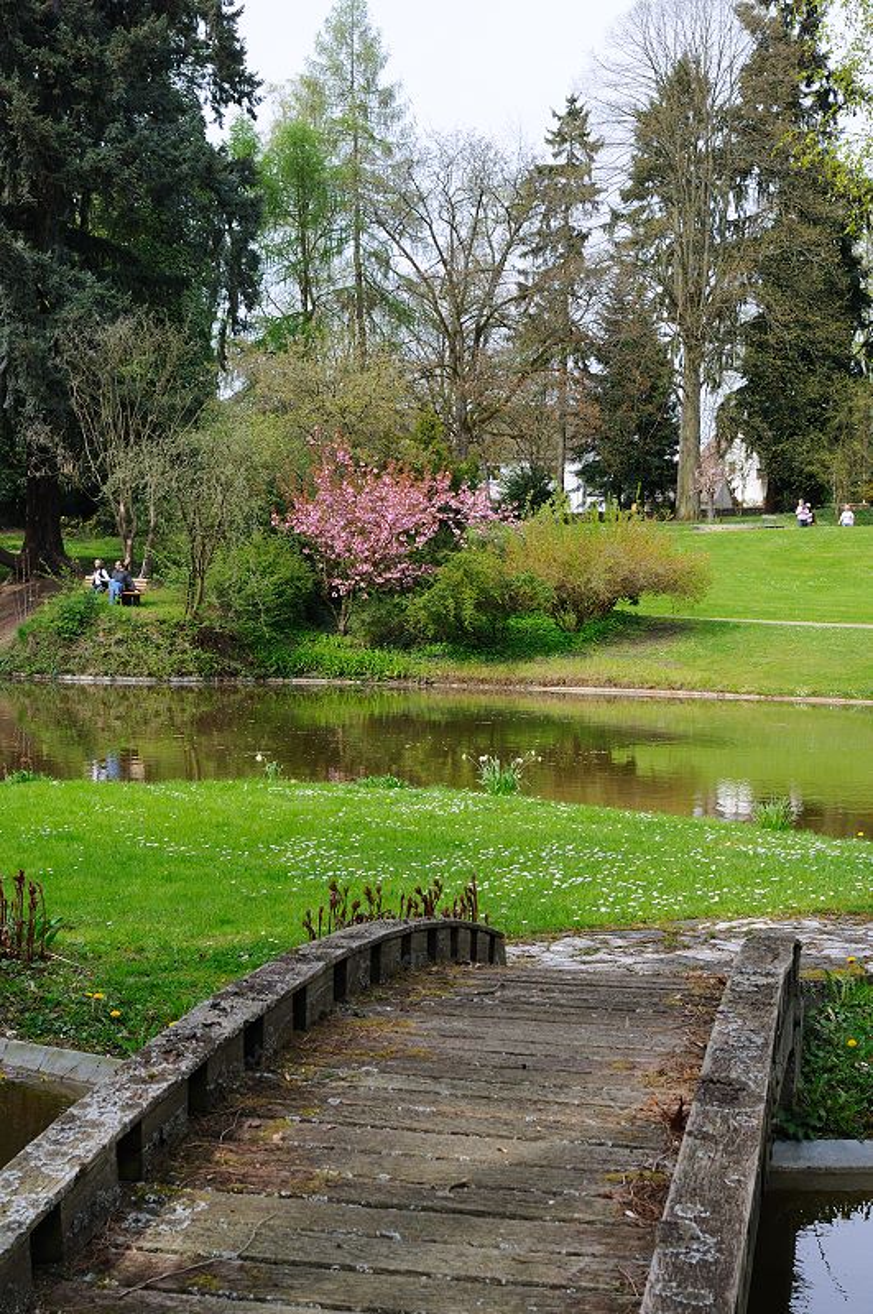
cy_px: 657
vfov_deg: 37.9
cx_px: 436
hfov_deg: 25.7
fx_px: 1914
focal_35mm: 52
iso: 200
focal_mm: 35
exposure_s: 1/250
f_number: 8
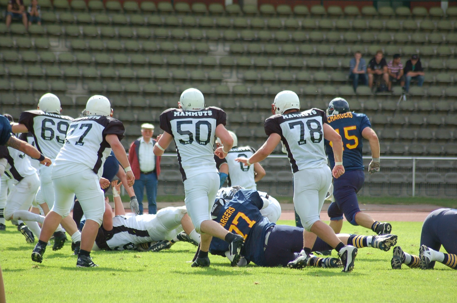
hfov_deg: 8.1
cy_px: 152
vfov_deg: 5.4
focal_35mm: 255
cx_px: 228
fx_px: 3231
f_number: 4.8
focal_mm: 170
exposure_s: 1/1000
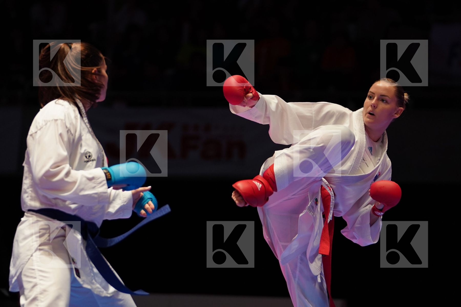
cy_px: 154
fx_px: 2625
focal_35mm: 205
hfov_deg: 10.0
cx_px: 230
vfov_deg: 6.7
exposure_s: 1/1000
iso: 1250
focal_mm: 137
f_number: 2.8
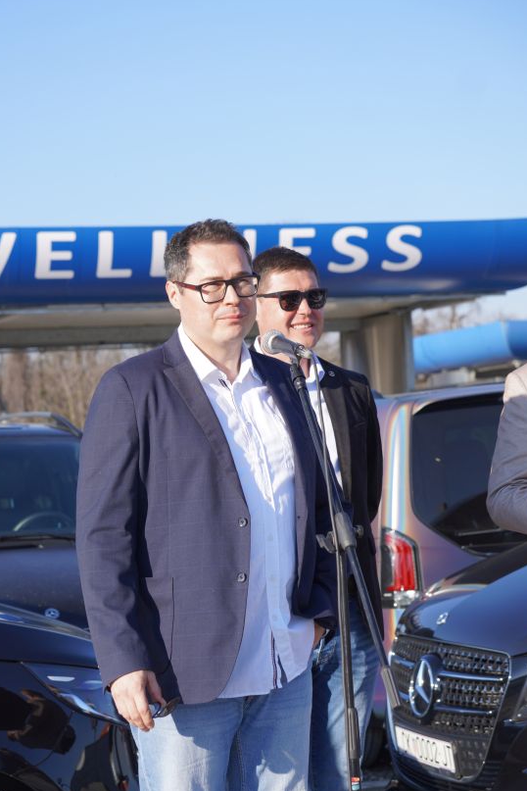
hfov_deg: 14.9
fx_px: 2020
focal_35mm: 92
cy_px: 420
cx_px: 220
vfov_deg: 22.1
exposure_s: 1/500
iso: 100
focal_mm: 50
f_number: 4
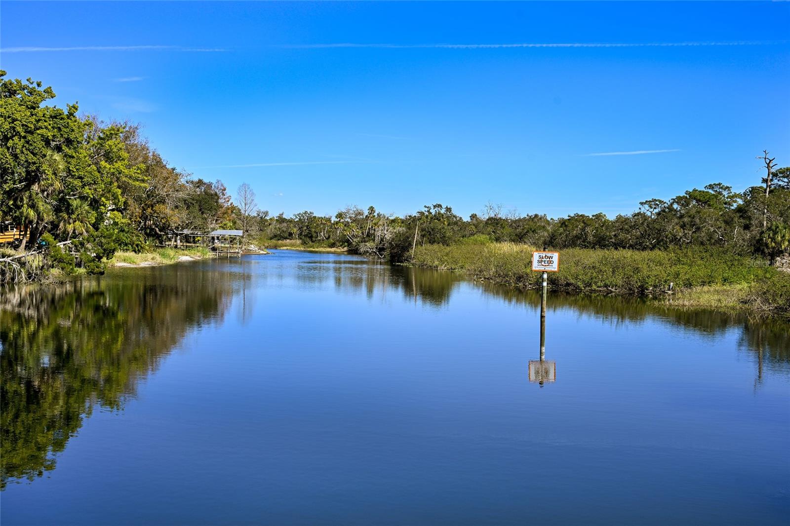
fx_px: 790
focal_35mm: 36
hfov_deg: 53.1
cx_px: 395
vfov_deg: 36.9
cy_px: 263
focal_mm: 36
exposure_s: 1/400
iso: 100
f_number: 7.1
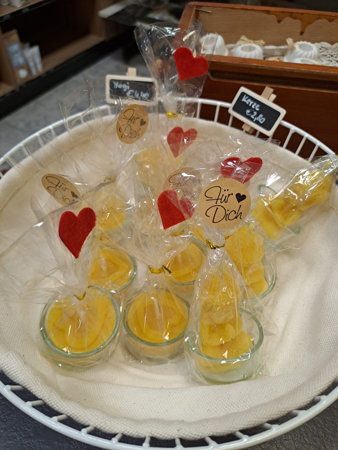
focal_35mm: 25
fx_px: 325
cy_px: 225
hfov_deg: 54.9
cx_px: 169
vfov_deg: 69.4
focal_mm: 4.65
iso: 64
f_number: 1.8
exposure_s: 1/50
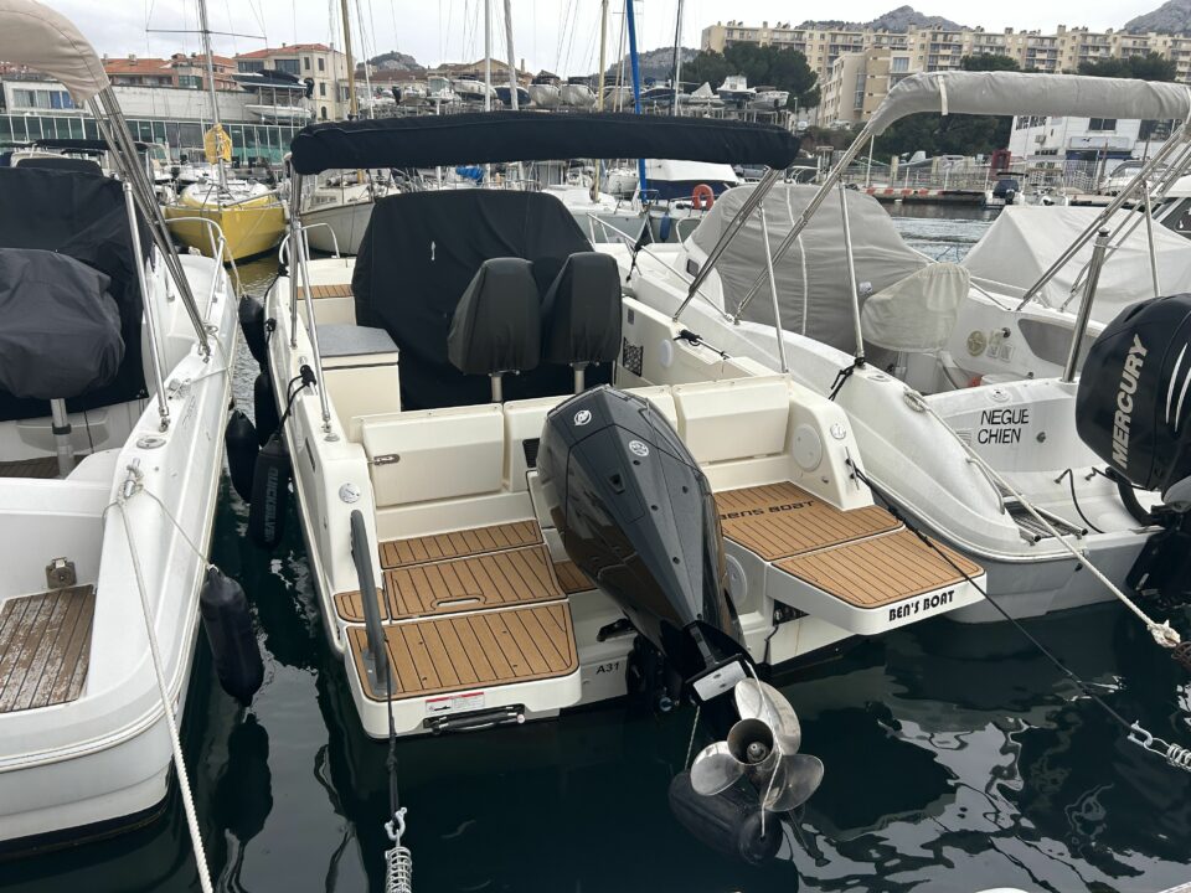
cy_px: 446
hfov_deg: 67.3
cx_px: 596
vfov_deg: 53.1
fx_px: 895
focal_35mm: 26
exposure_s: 1/748
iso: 50
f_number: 1.5
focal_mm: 5.7
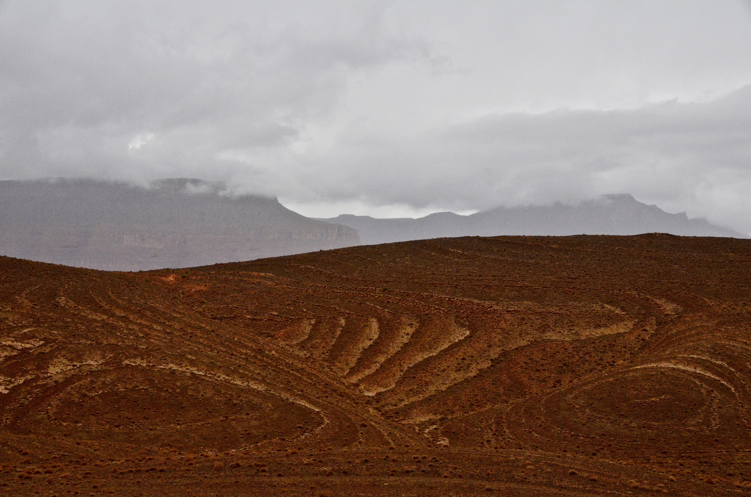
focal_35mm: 66
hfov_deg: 30.6
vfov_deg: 20.5
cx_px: 376
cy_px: 248
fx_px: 1374
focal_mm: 44
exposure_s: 1/250
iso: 800
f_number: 13
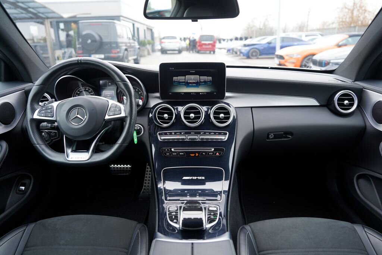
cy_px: 128
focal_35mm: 24
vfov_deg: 53.1
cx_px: 191
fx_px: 255
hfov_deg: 73.7
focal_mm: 24
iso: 100
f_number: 3.2
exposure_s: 1/40
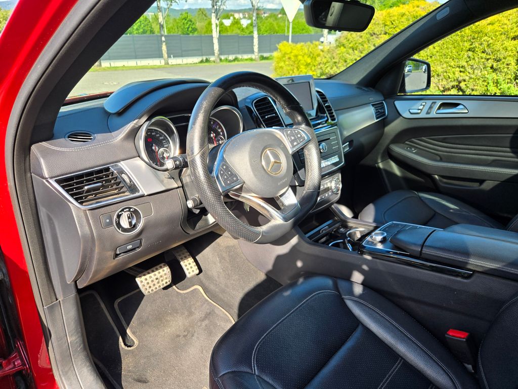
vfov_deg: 58.9
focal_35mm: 23
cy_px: 194
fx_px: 344
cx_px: 259
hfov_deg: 73.9
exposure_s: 1/775
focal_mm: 5.4
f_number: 1.8
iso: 80
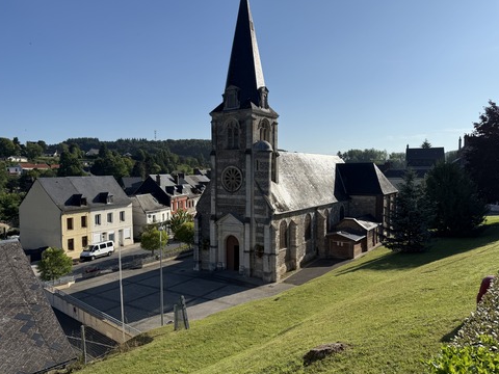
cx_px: 247
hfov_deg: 69.4
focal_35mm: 25
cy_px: 191
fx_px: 360
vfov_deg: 54.9
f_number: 1.78
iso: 80
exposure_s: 1/7353
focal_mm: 6.76
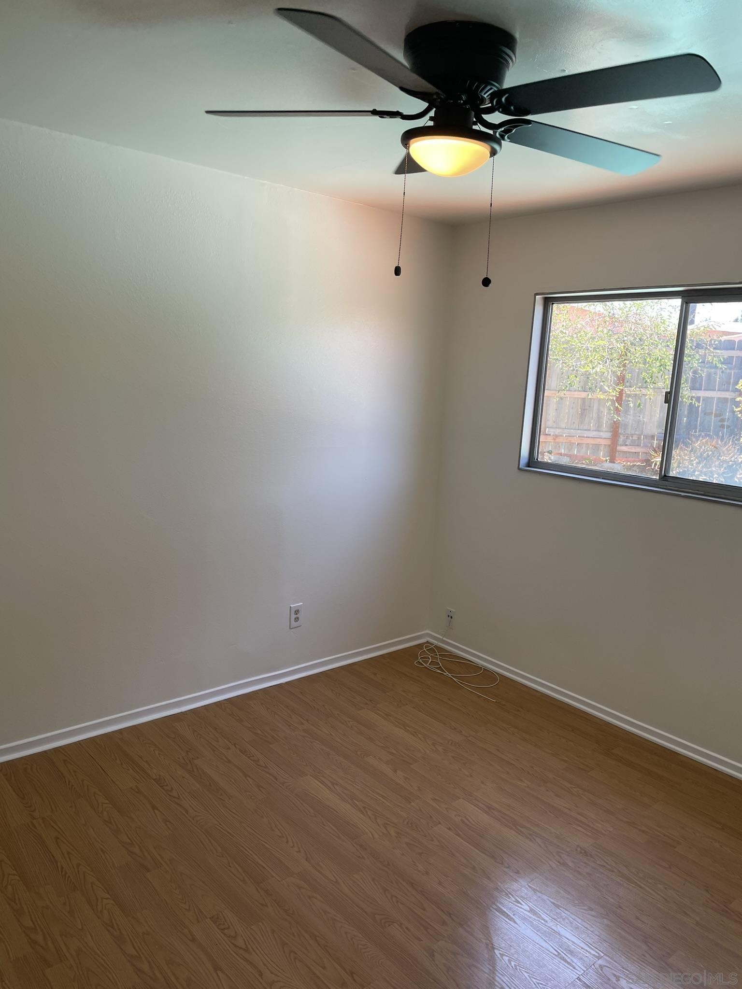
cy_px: 494
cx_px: 371
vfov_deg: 67.3
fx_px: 743
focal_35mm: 26
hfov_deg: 53.1
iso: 32
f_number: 1.6
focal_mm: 4.2
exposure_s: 1/125
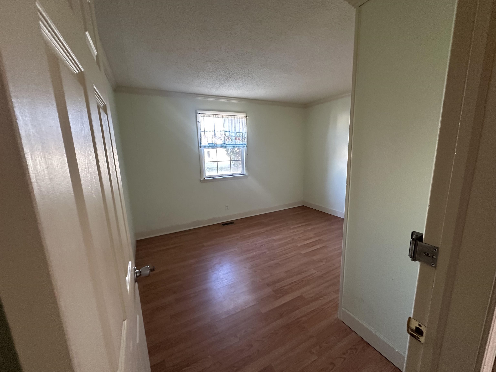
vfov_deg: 85.7
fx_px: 201
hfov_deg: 102.1
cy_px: 186
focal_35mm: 14
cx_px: 248
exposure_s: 1/60
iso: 400
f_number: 2.2
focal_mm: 2.22
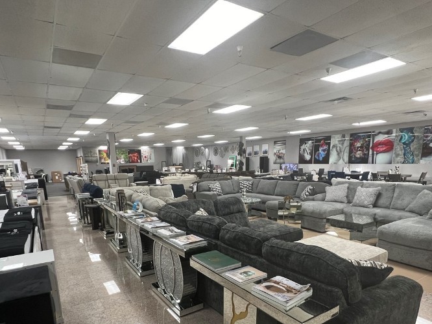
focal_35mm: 20
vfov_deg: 64.1
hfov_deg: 81.7
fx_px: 250
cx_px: 204
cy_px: 218
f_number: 1.8
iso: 200
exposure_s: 1/60
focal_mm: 1.57
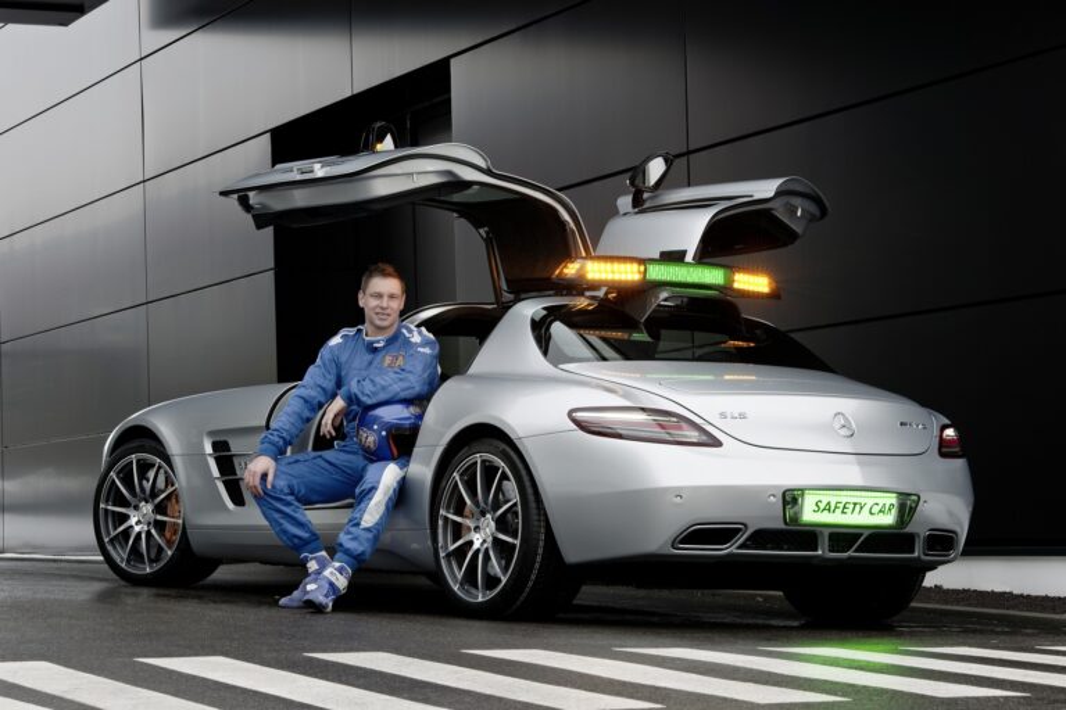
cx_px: 533
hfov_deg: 19.5
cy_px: 355
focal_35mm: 105
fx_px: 3109
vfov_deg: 13.0
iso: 100
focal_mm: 105
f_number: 14
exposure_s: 1/10
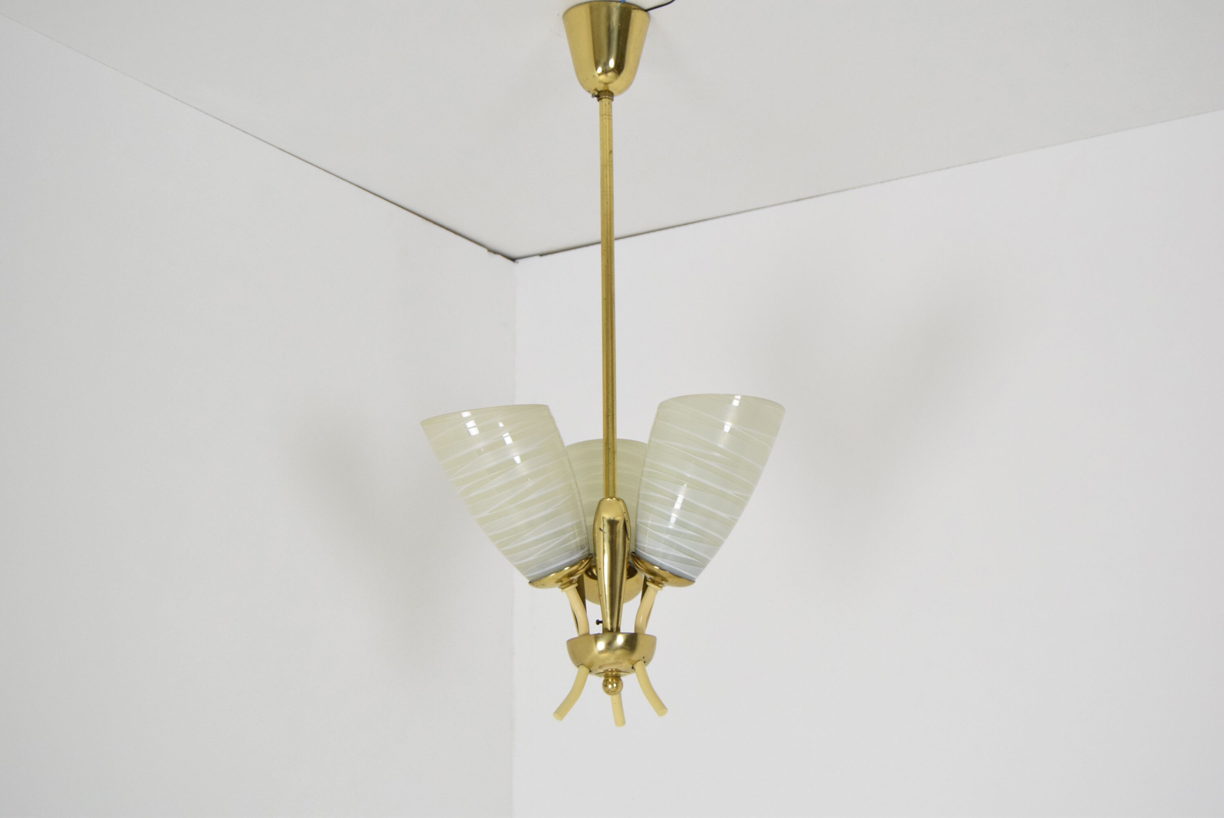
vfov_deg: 23.8
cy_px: 409
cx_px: 612
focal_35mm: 57
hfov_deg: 35.0
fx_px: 1939
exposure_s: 1/125
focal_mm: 38
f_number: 5.6
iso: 1600
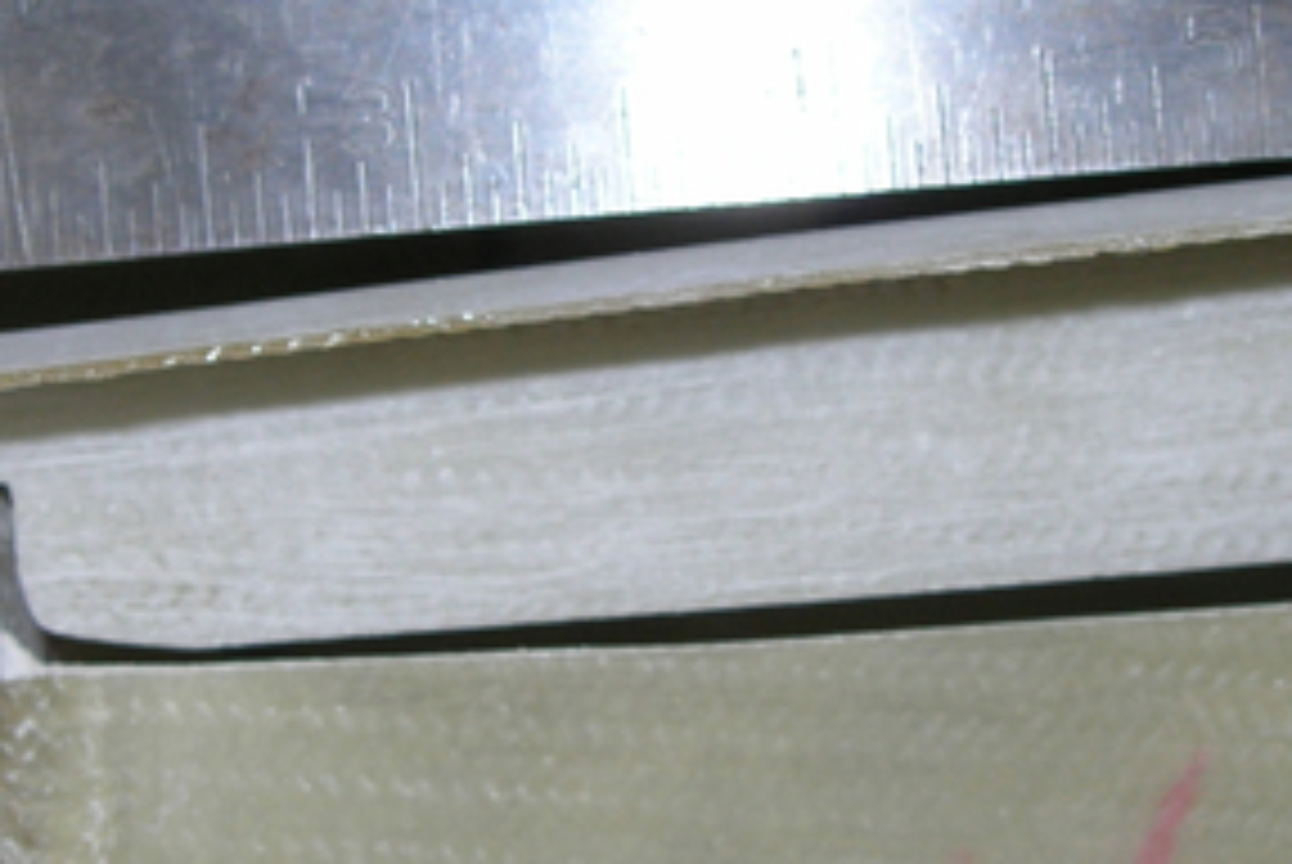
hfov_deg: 23.1
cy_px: 387
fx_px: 3161
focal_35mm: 88
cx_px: 648
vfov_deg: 15.6
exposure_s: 1/60.1
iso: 64
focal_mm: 7.8
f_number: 4.8
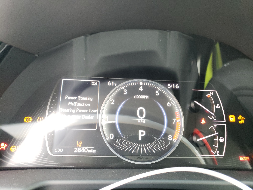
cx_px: 126
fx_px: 190
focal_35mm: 26
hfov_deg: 67.3
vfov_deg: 53.1
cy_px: 95
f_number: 1.5
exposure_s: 1/40
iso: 319
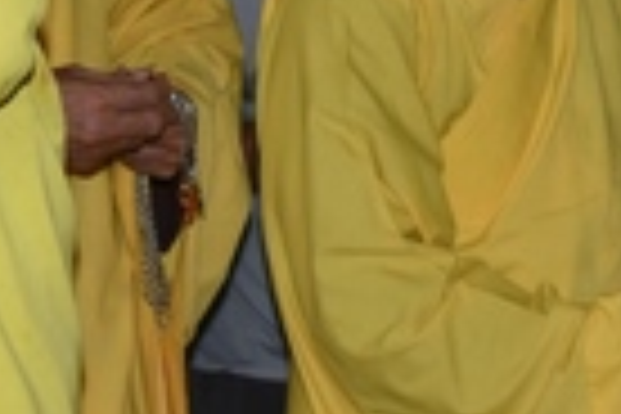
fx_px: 3088
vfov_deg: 7.5
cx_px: 194
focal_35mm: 179
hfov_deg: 11.5
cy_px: -288
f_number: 4.5
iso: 640
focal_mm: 38
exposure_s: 1/60
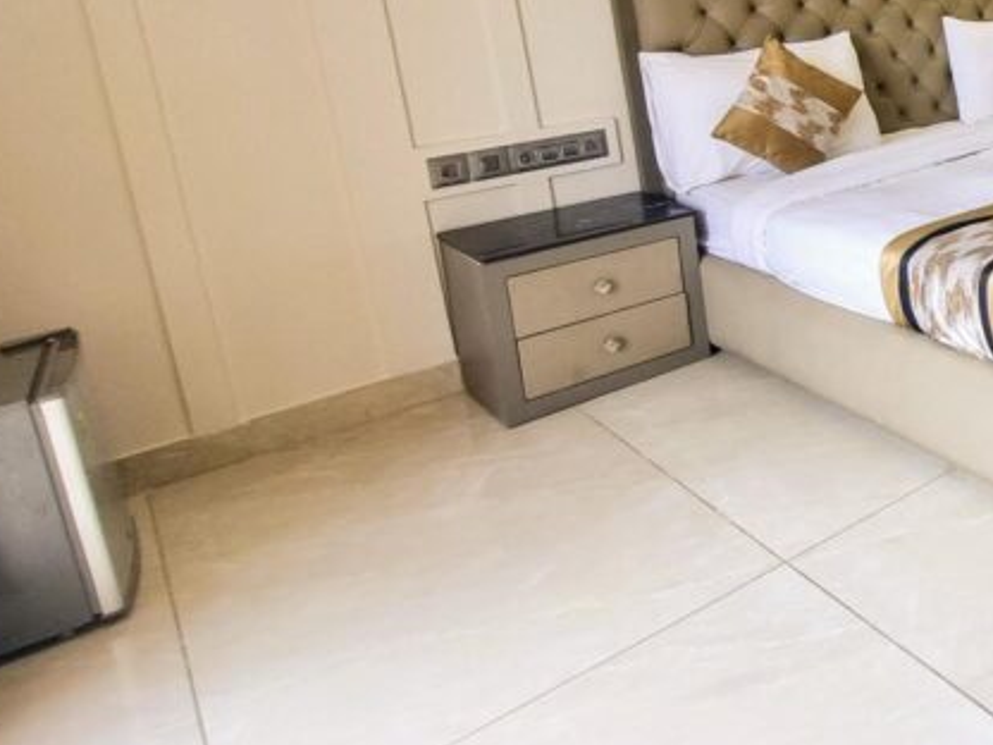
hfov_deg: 40.4
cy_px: 96
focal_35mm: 32
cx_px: 1186
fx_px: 918
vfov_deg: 41.2
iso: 50
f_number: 2.2
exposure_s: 1/107
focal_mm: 1.74
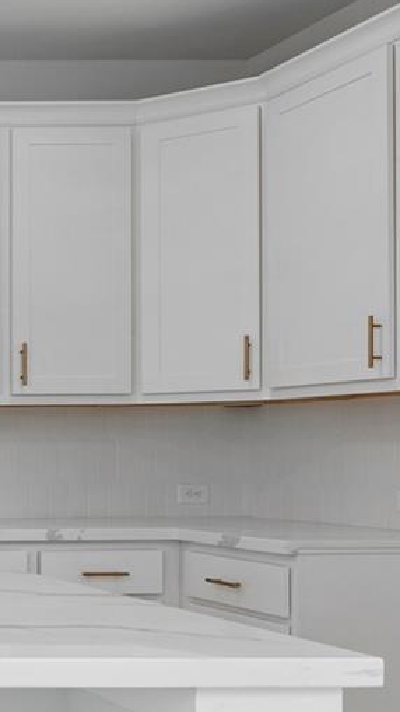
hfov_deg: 15.0
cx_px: -481
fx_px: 1113
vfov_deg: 35.3
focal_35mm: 59
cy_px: 433
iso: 250
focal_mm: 14
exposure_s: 1/10
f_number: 9
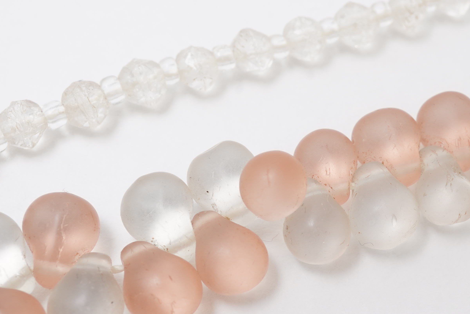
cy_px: 181
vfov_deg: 18.4
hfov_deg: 26.8
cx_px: 373
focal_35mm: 74
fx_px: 966
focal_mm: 30
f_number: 20
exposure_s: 1/125
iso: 500
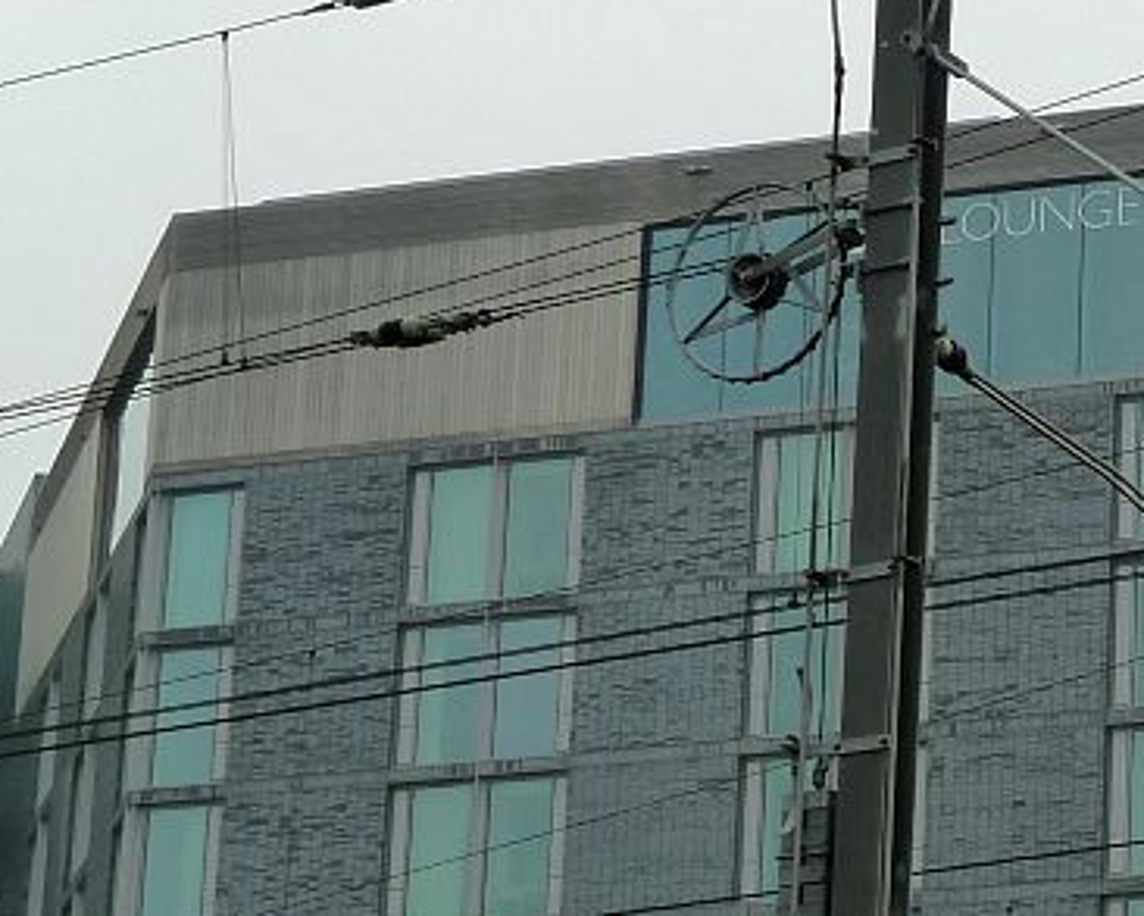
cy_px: 556
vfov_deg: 9.0
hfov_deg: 10.9
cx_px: 1503
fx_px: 5825
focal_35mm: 172
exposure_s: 1/125
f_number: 4
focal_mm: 10.3
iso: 125
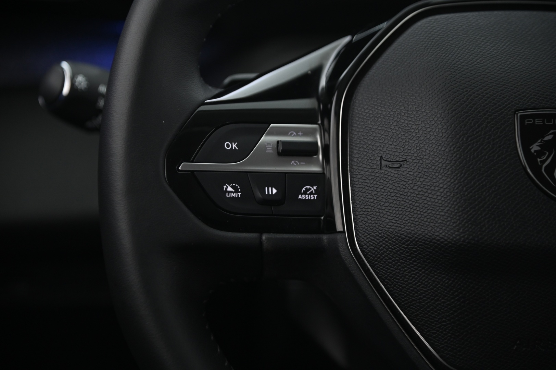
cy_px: 185
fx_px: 1852
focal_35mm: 120
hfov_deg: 17.1
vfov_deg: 11.4
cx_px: 278
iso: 2000
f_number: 4
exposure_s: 1/15
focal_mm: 120
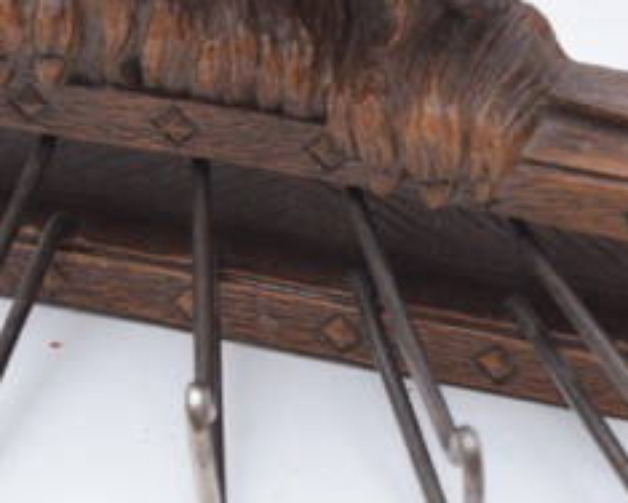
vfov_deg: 7.3
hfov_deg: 9.1
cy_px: 355
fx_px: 3927
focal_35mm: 211
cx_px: 214
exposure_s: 1/125
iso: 800
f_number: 5.6
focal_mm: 55
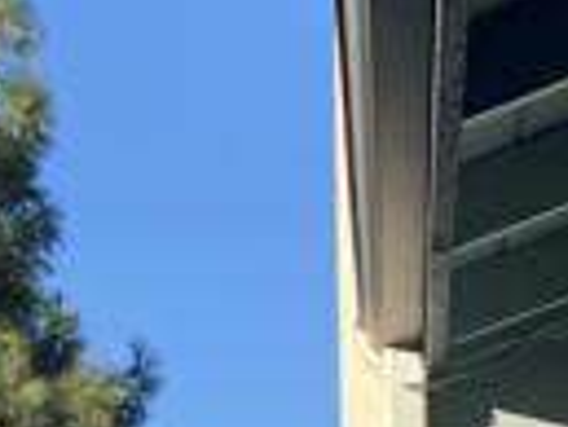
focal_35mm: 129
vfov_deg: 11.0
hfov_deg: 13.8
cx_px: -414
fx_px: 2119
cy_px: 696
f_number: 1.8
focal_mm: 4.25
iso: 32
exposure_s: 1/1093
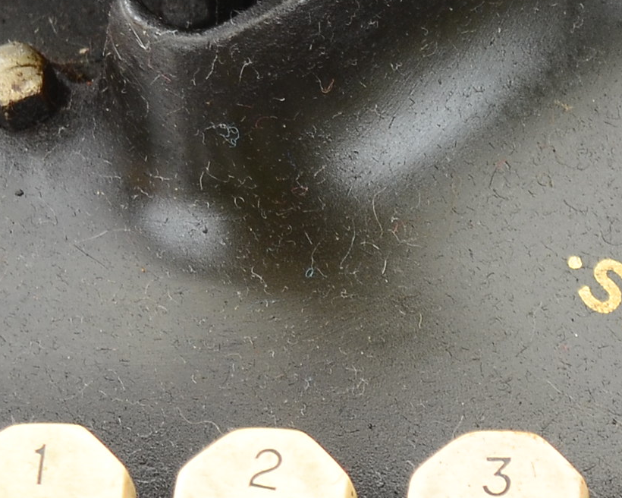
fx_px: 4897
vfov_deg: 5.8
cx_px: 1131
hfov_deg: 7.1
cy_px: 468
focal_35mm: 266
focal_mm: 42
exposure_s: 1/60
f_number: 9
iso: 320
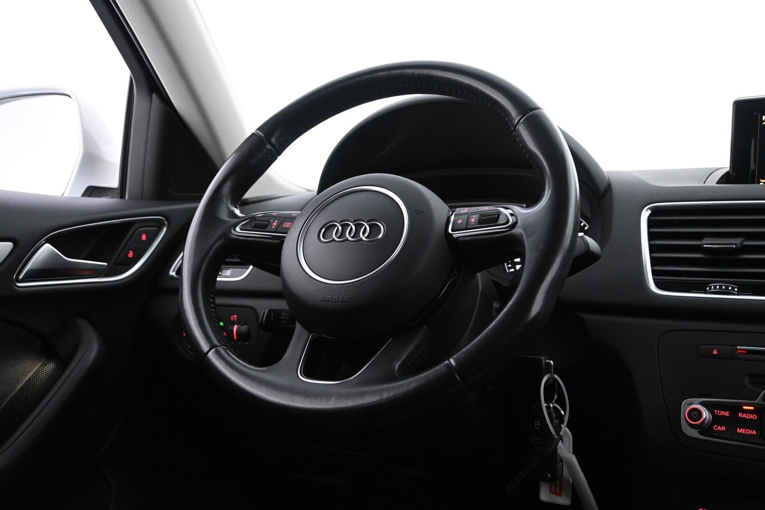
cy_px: 255
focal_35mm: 37
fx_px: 781
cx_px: 382
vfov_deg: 36.2
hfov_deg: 52.2
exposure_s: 1/30
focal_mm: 24.5
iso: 2500
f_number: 4.2
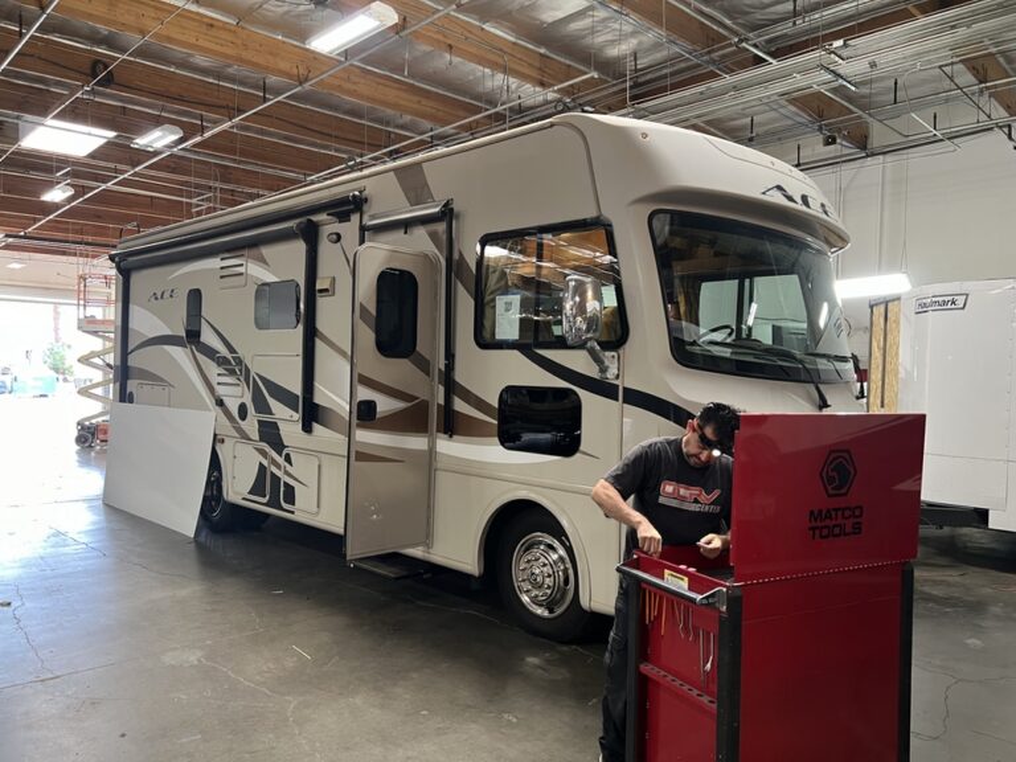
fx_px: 763
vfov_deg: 53.1
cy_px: 381
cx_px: 508
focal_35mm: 26
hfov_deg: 67.3
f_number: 1.5
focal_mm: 5.7
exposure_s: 1/60
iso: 160
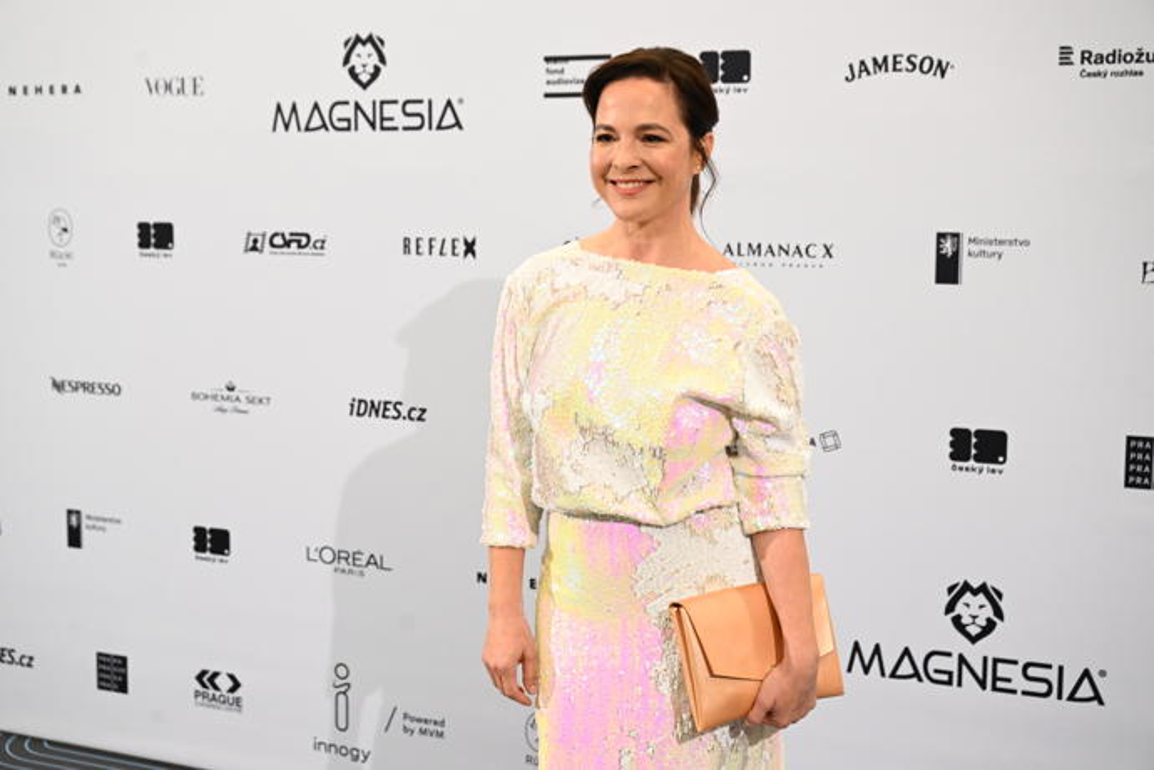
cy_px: 385
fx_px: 1571
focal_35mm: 49
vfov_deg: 27.5
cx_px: 577
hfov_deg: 40.3
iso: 4000
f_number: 5
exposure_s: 1/250
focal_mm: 49
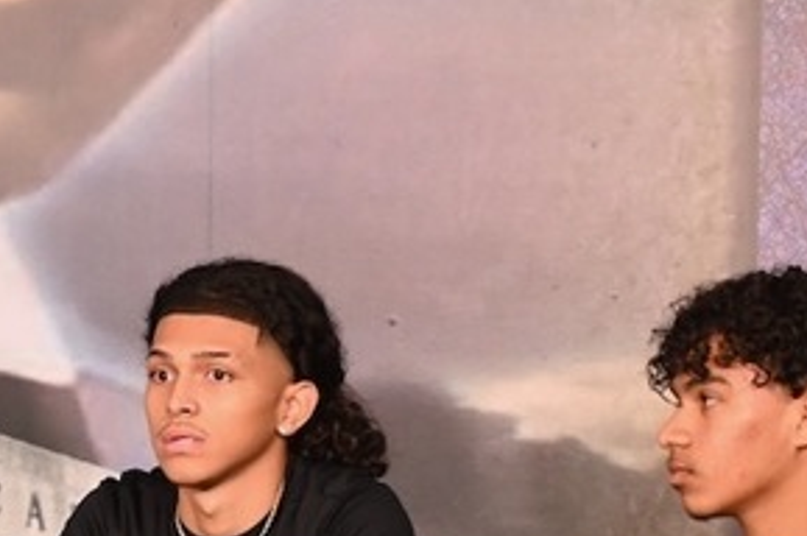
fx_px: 4366
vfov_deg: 7.0
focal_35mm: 195
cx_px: -302
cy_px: 586
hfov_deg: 10.3
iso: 2500
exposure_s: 1/200
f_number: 4
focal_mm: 55
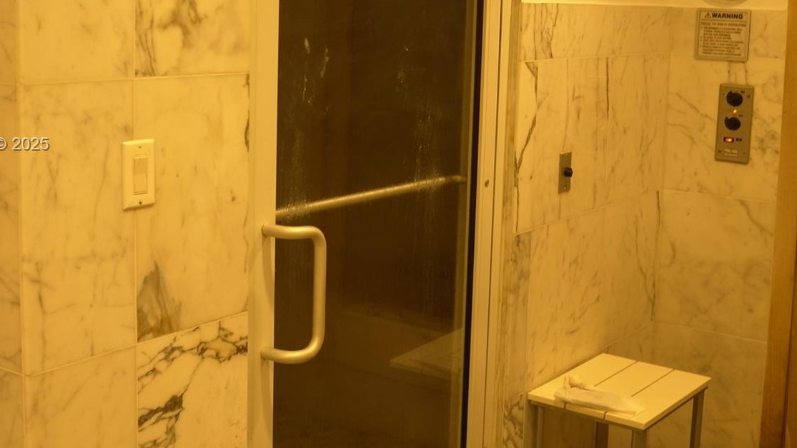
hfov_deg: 38.5
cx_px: 398
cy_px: 145
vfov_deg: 22.1
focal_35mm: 54
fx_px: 1141
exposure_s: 1/40
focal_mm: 24
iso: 400
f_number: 2.8
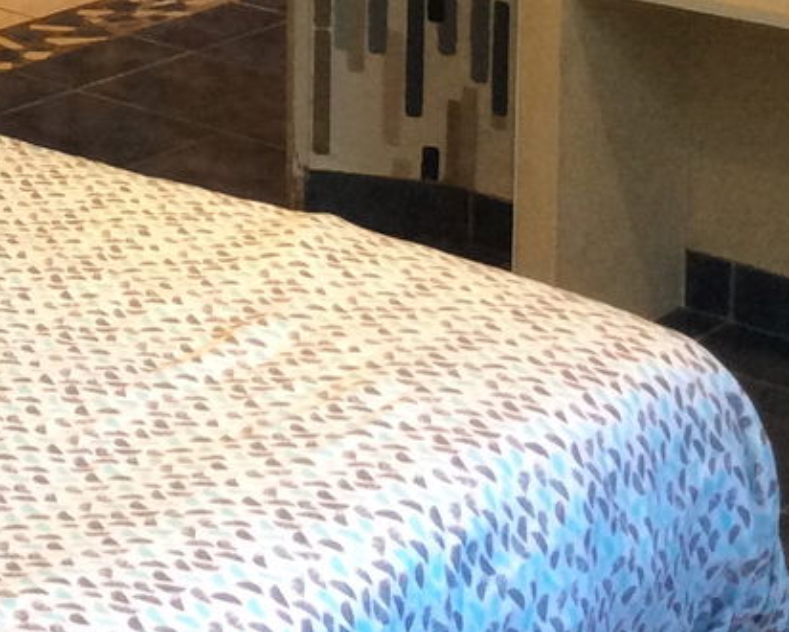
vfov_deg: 12.1
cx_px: -287
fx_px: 2827
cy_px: -327
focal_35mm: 121
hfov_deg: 15.0
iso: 80
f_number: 2.4
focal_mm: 3.3
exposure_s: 1/25
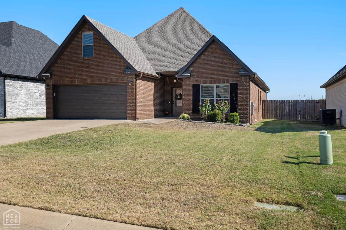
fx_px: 327
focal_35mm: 34
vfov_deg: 38.9
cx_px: 173
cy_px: 115
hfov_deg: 55.8
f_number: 5.6
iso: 100
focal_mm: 34
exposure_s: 1/400
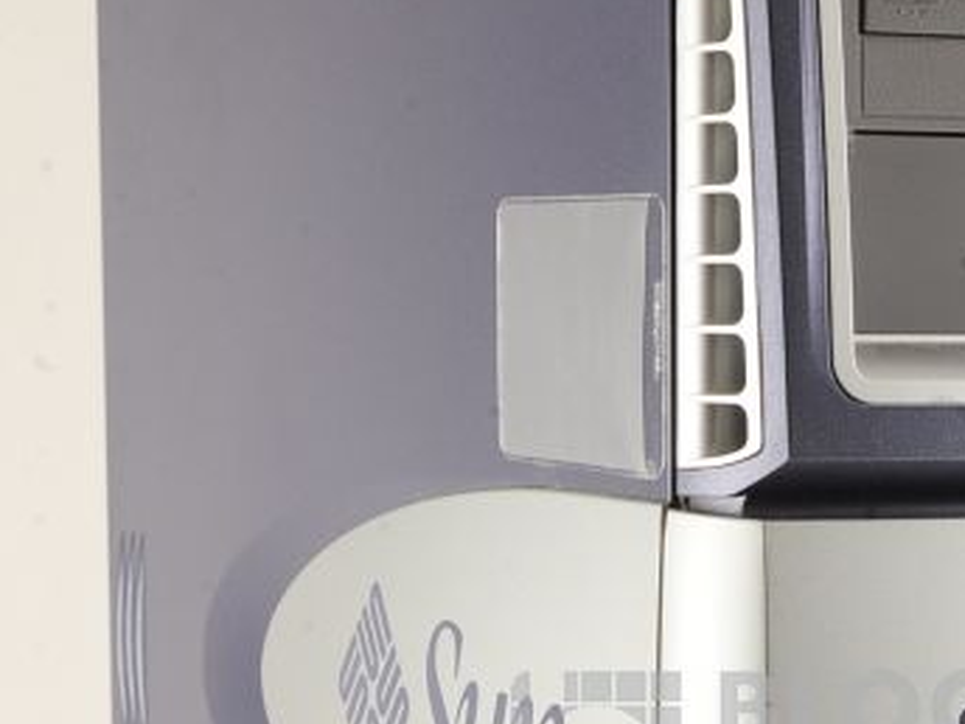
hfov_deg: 15.5
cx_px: 791
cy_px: 741
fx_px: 3513
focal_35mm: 126
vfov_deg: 11.6
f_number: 13
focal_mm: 50
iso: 1600
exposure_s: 1/160
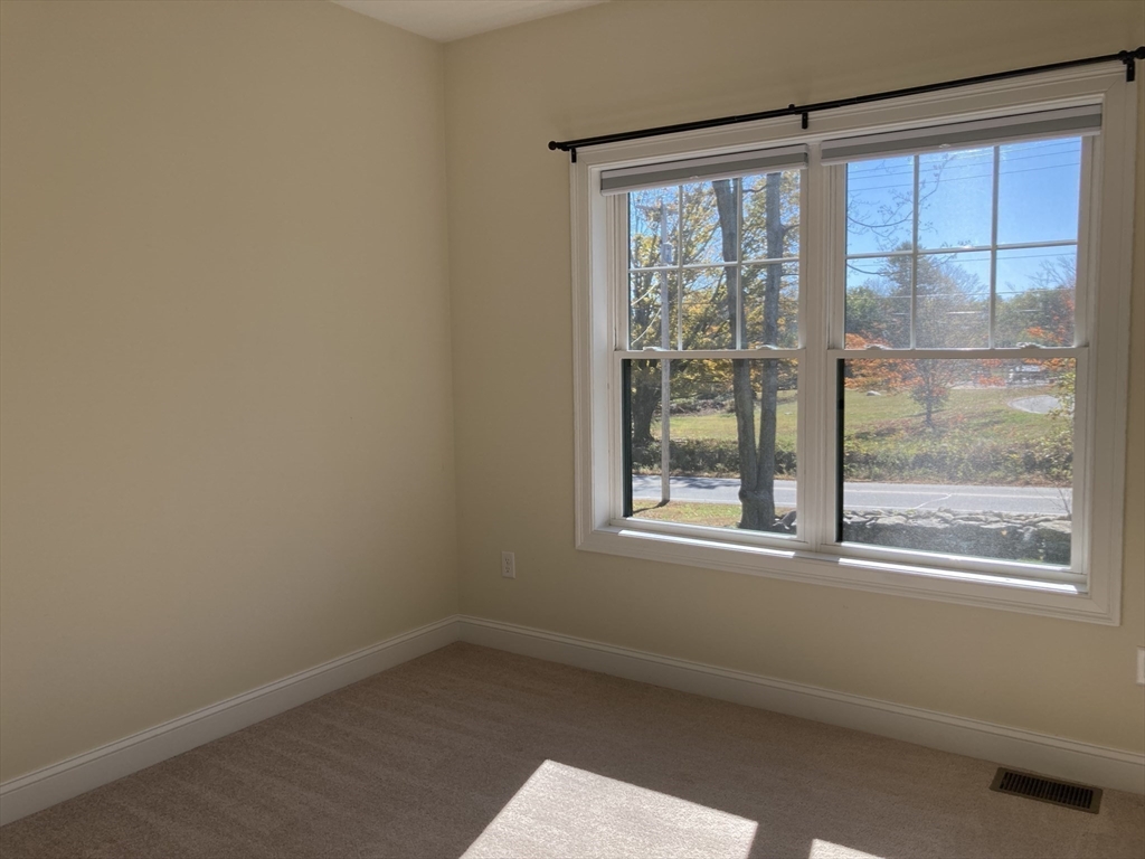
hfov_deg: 63.4
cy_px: 430
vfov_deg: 49.7
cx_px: 572
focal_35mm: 28
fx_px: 926
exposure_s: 1/294
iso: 20
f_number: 1.8
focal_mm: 3.99
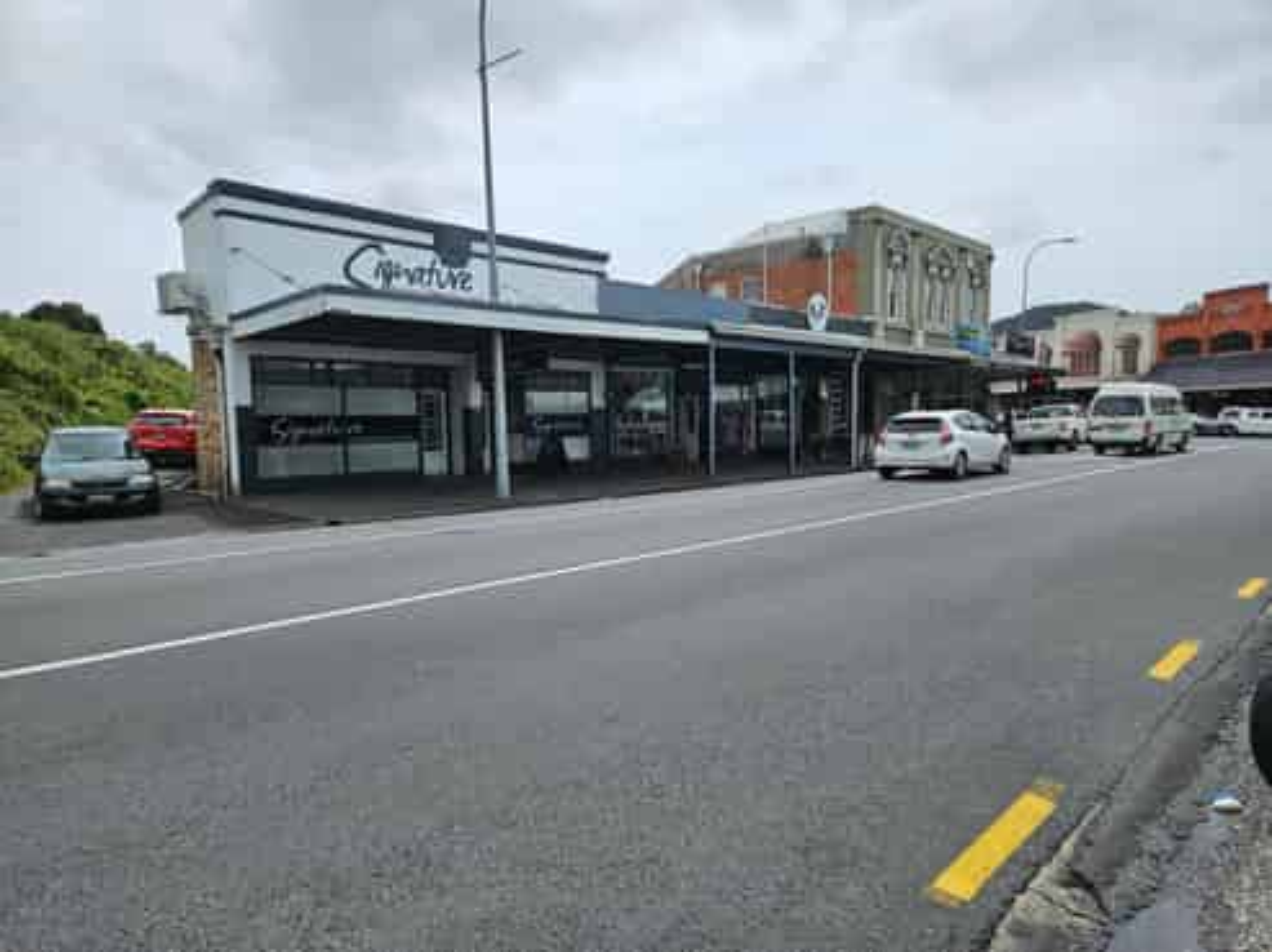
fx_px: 845
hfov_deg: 74.0
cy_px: 476
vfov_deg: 58.8
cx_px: 636
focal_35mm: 23
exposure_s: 1/3512
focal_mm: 5.4
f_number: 1.8
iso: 25
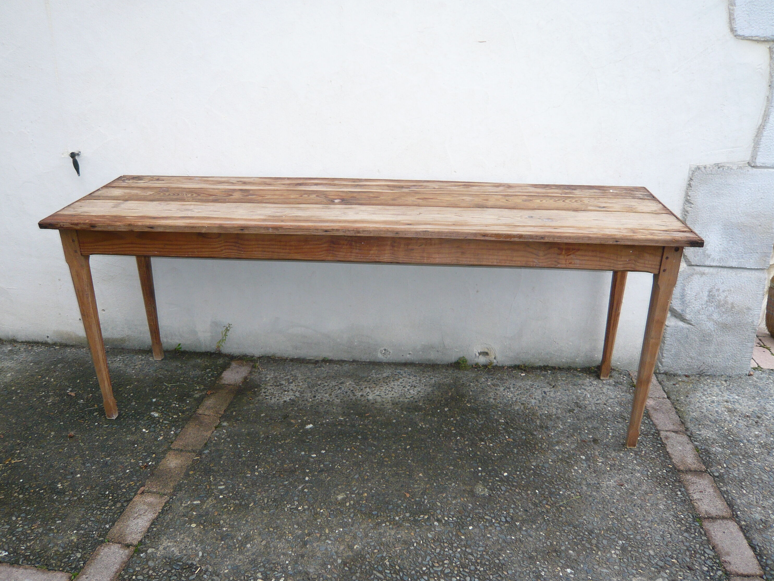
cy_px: 287
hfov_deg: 61.6
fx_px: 648
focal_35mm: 29
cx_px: 376
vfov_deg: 48.2
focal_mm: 4.6
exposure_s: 1/160
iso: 100
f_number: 2.8
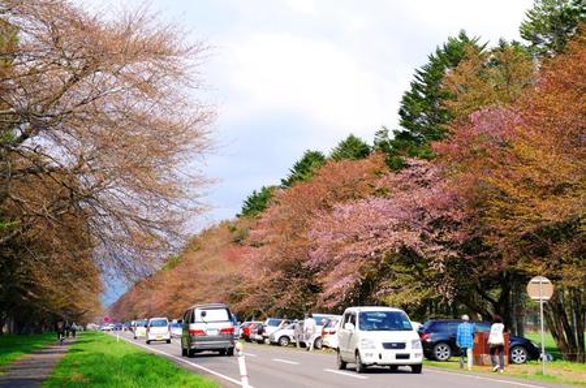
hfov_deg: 24.7
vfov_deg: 16.5
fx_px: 1340
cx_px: 293
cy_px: 194
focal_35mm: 82
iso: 200
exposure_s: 1/160
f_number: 13
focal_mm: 55
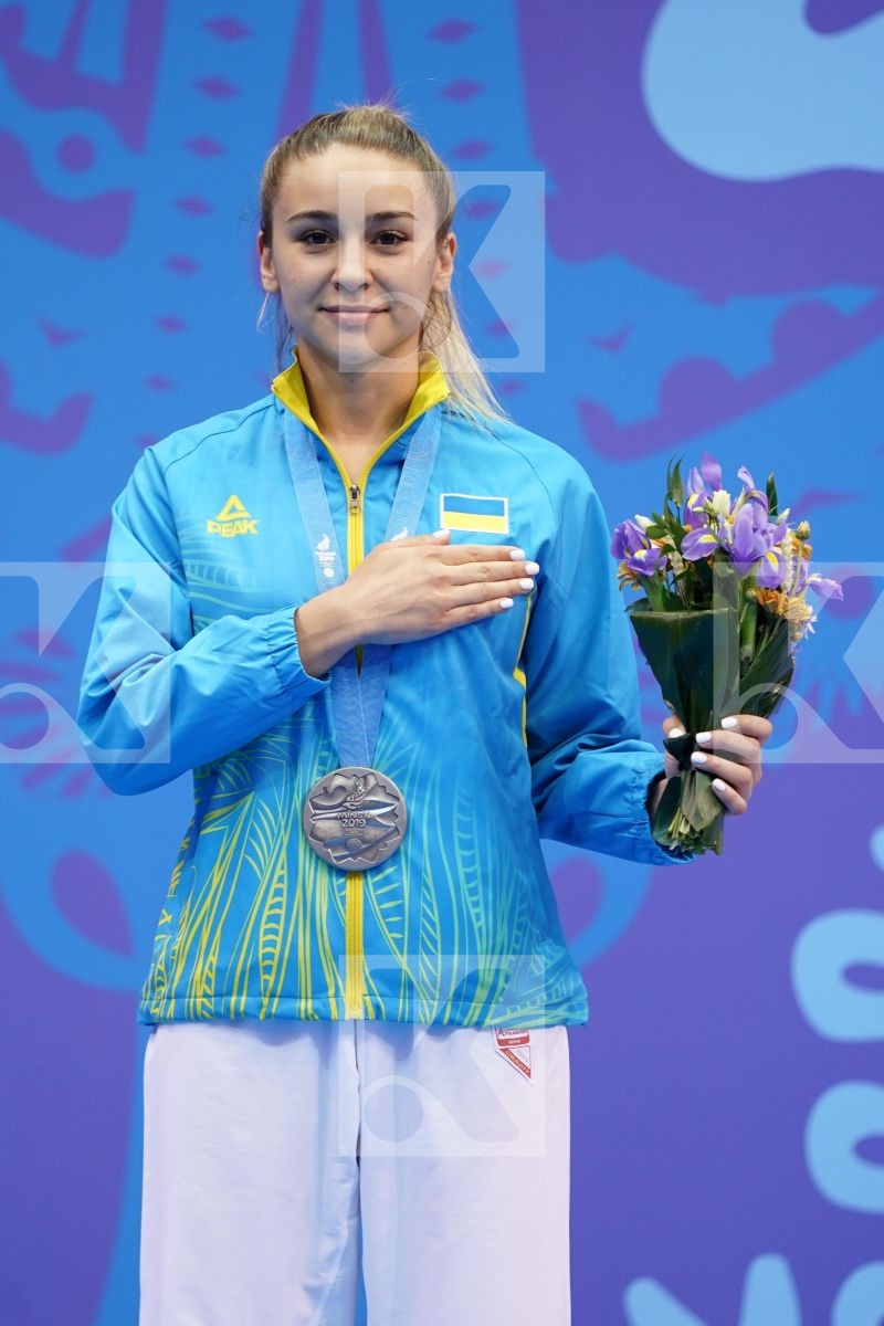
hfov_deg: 2.3
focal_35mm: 600
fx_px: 22098
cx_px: 442
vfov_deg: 3.4
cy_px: 663
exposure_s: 1/500
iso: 1000
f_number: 2.8
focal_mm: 400
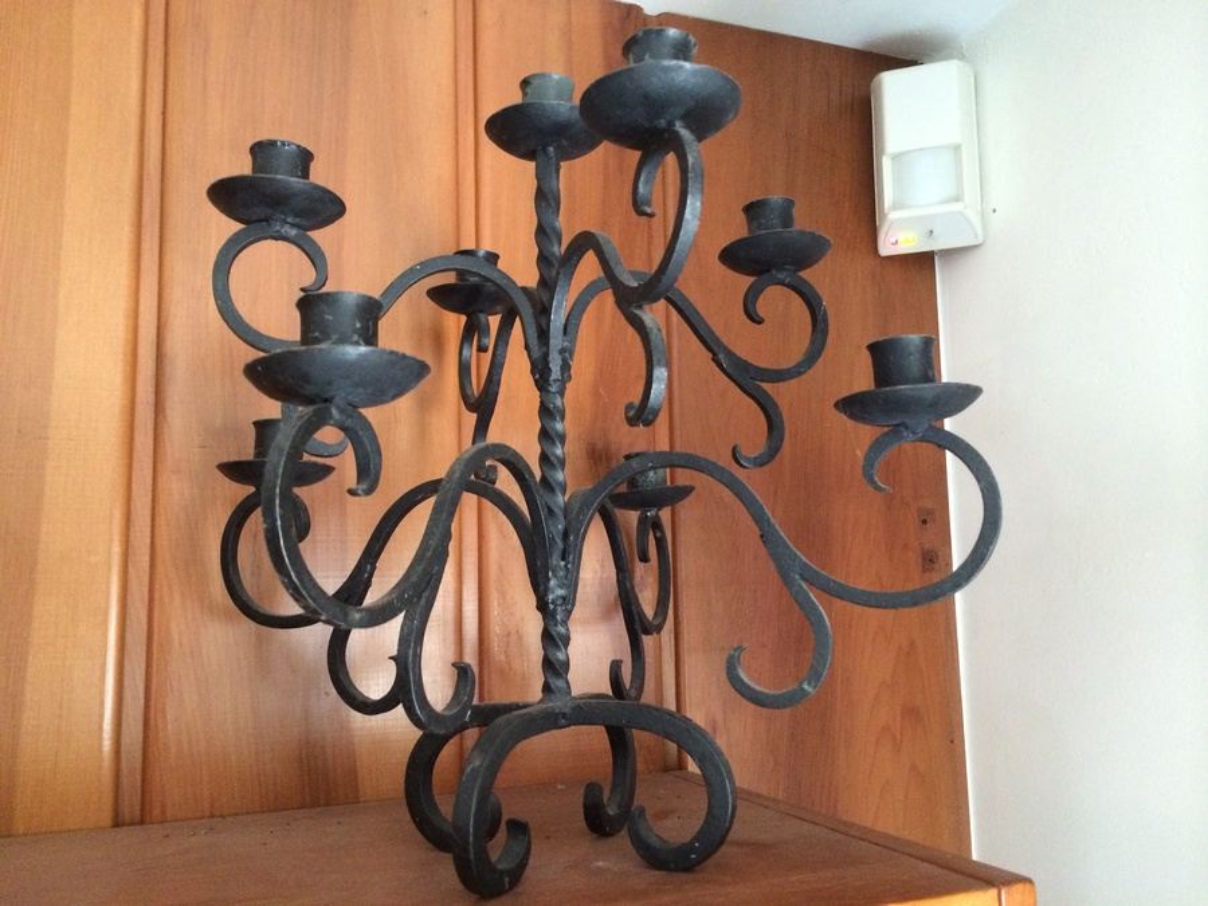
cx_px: 604
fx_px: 1047
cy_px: 453
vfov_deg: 46.8
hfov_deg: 60.0
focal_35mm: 30
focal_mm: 4.12
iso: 320
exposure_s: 1/15
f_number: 2.2
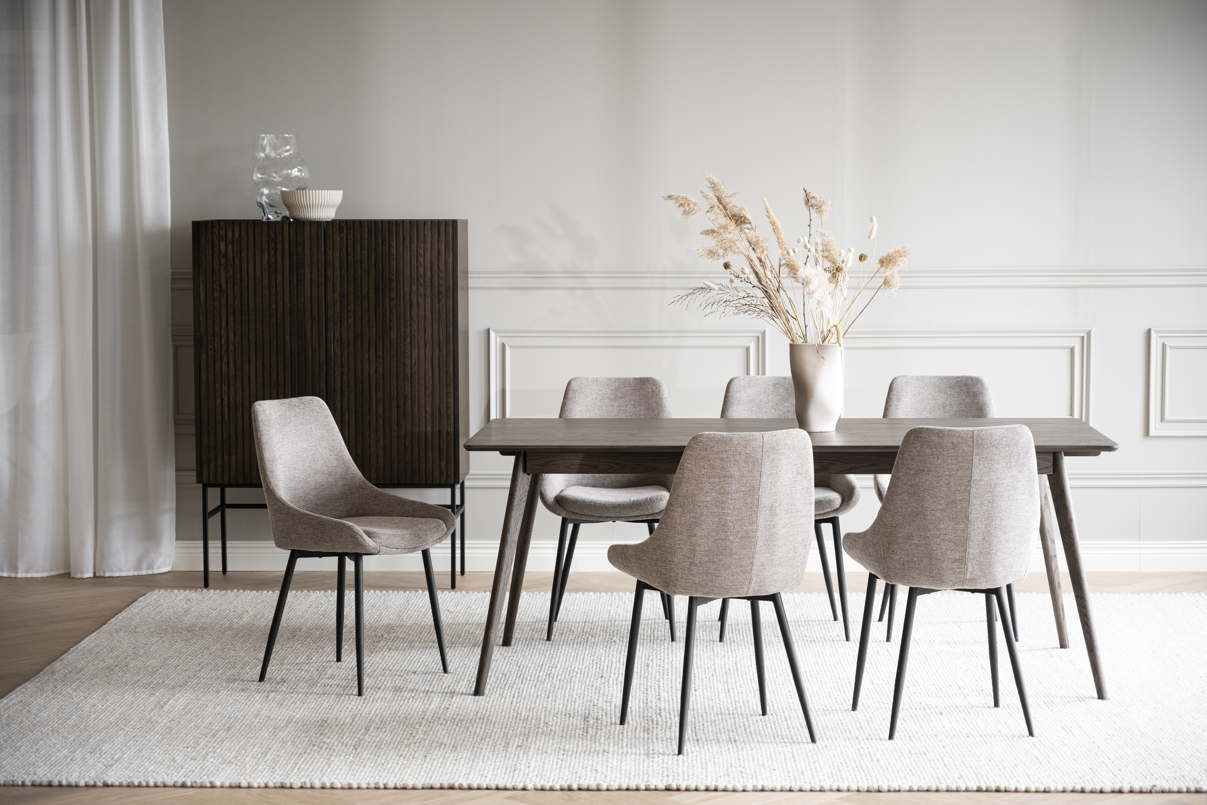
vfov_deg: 19.5
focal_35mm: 70
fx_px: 2347
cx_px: 604
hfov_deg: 28.8
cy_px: 402
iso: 640
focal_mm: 70
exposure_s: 1/30
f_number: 4
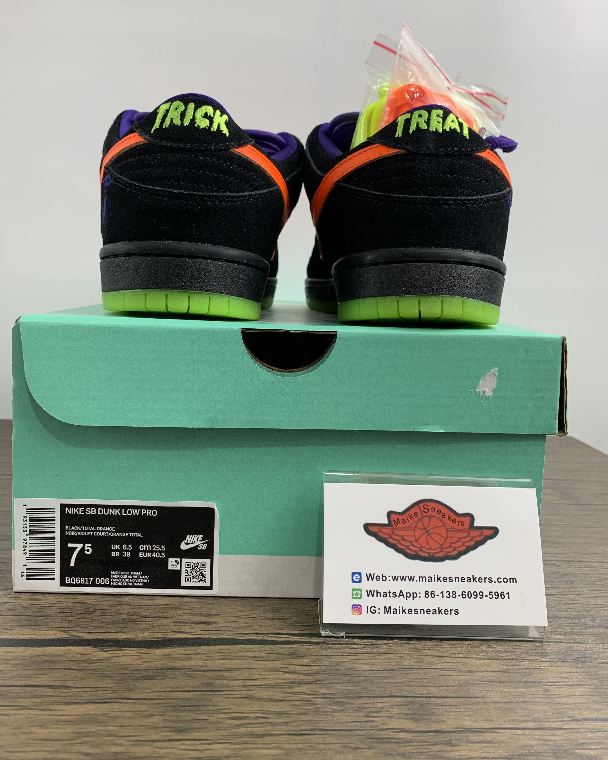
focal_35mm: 28
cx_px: 303
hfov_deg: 51.5
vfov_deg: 62.1
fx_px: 630
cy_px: 352
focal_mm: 4.25
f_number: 1.8
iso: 64
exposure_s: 1/121
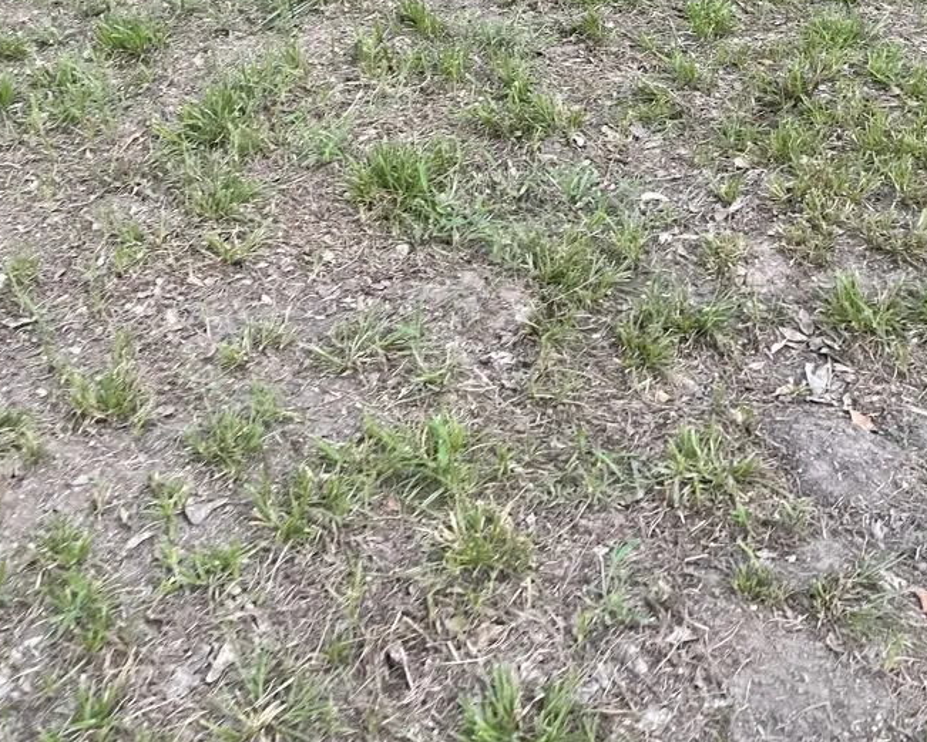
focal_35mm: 45
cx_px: 437
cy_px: -20
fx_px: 1235
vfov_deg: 30.7
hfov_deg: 41.1
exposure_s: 1/121
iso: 125
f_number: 1.6
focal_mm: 5.1
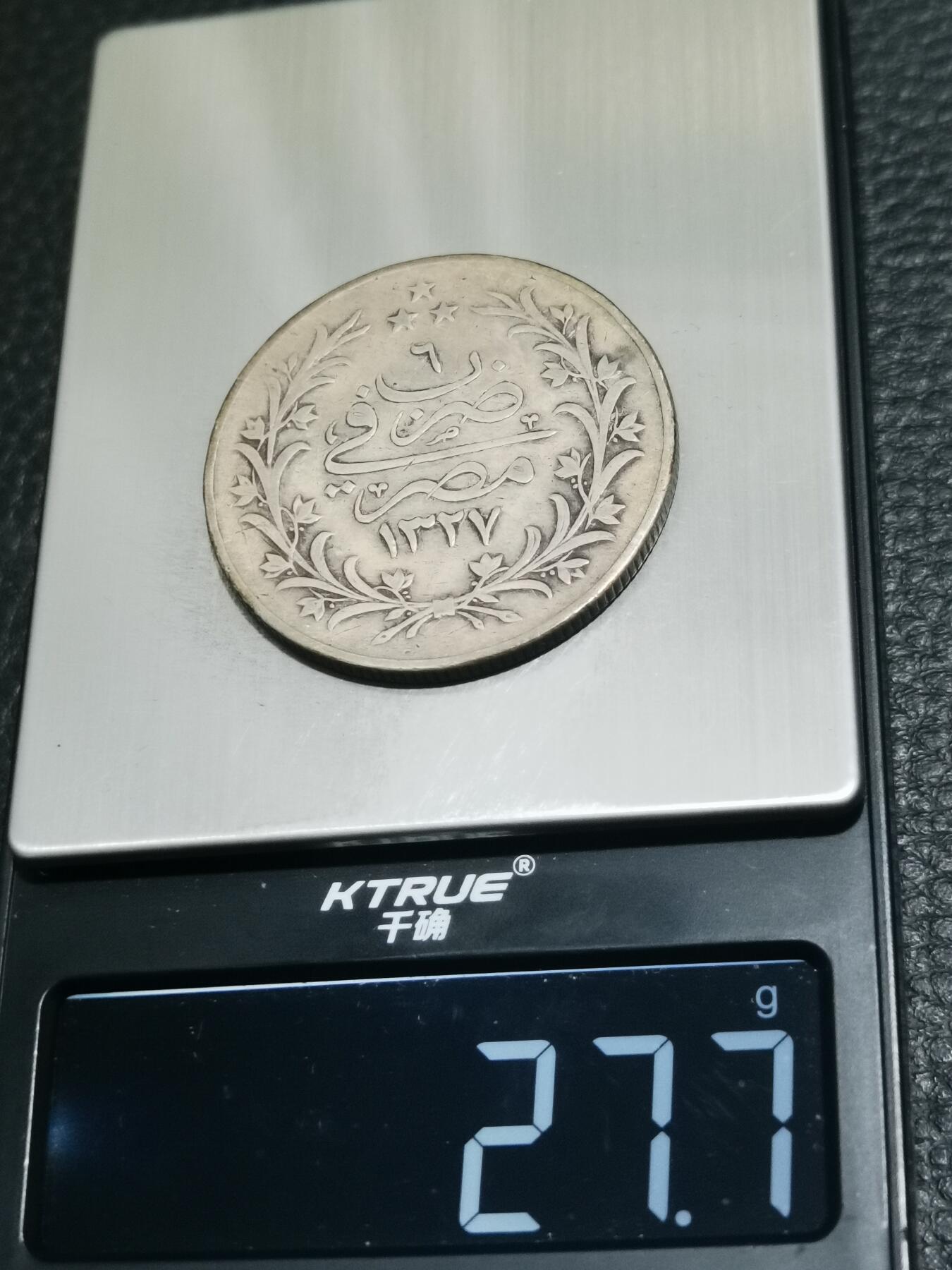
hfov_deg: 23.7
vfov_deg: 31.2
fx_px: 2273
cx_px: 476
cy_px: 635
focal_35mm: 62
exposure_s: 1/100
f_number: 1.9
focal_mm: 6.67
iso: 200
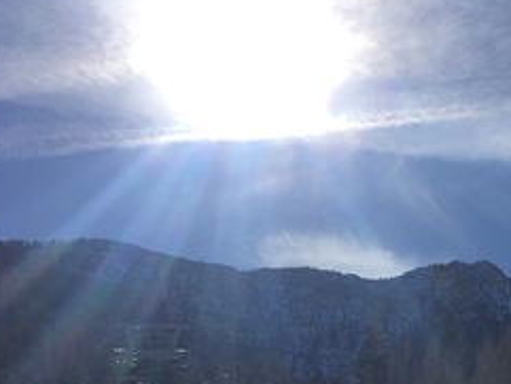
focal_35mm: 77
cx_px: 547
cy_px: 433
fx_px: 1137
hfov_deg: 23.9
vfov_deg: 18.4
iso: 32
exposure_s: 1/7937
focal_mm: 4.15
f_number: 2.2
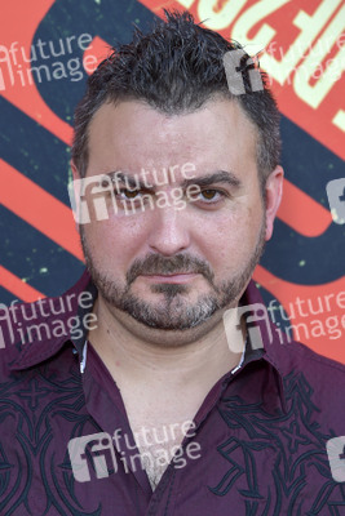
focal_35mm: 105
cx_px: 172
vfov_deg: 19.4
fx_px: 1508
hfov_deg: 13.1
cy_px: 258
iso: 250
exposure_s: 1/200
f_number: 6.3
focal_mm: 105
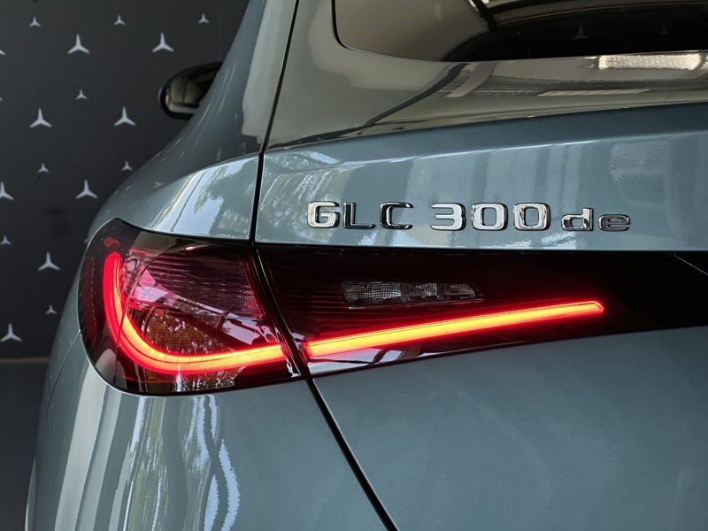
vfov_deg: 19.1
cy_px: 266
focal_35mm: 77
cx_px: 354
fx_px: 1575
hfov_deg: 25.3
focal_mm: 9
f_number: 2.8
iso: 200
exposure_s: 1/101
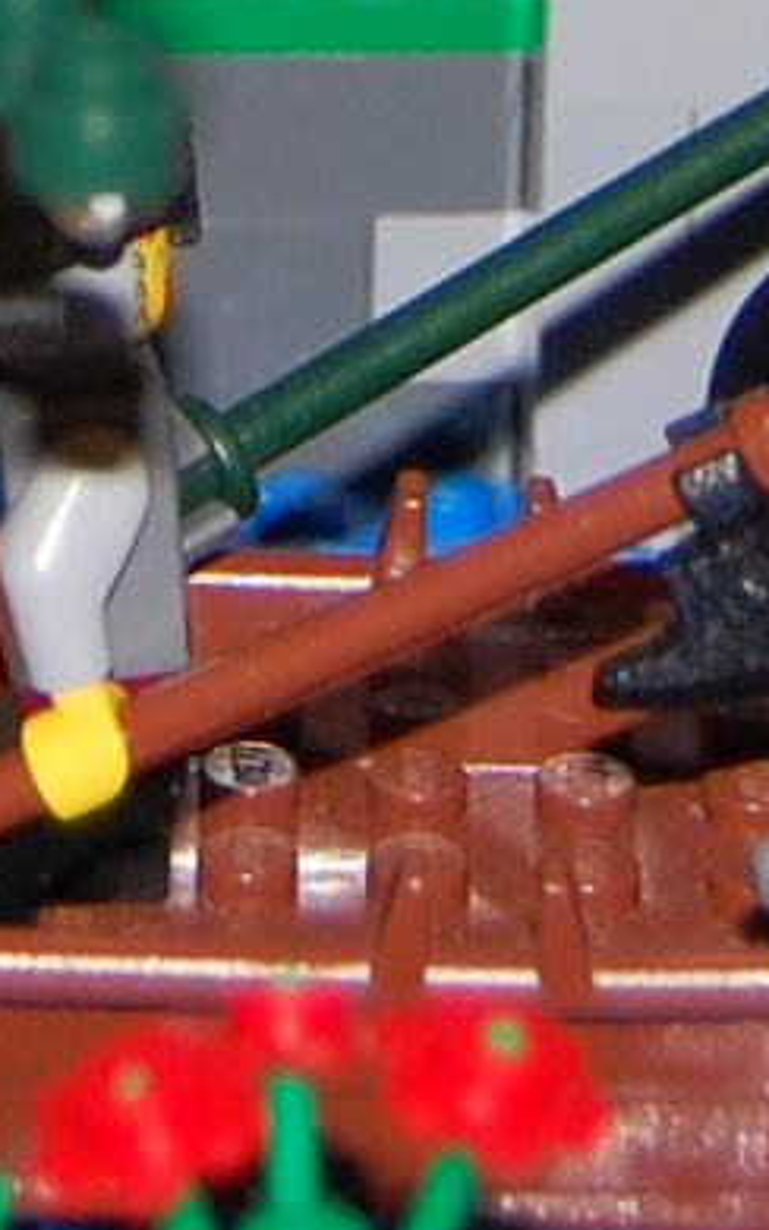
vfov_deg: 7.4
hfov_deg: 4.8
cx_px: -214
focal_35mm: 271
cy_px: -1498
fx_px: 9078
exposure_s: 1/60
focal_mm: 23
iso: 400
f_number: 3.8
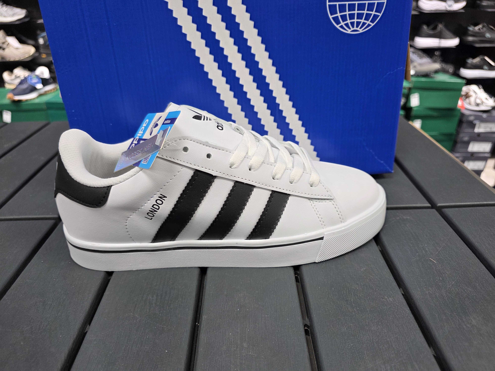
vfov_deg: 58.9
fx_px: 329
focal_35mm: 23
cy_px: 186
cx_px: 248
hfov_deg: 73.9
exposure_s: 1/100
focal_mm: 6.3
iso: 125
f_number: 1.7
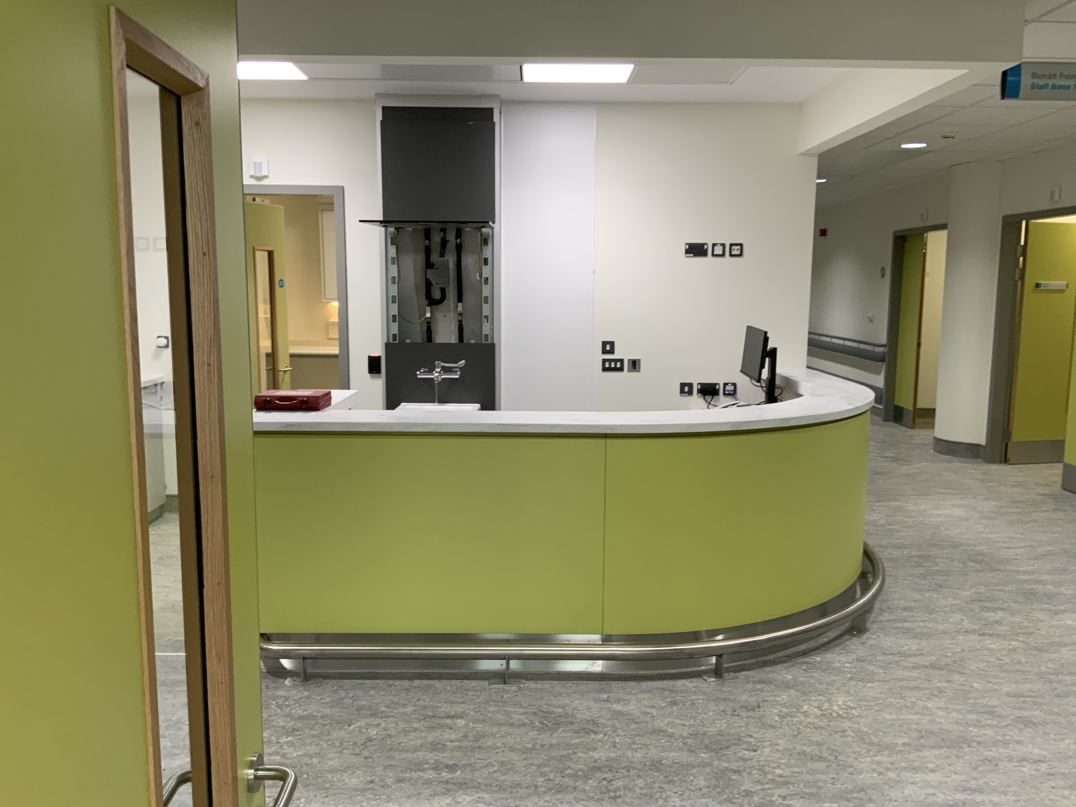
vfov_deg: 48.2
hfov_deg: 61.7
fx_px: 901
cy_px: 404
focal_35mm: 29
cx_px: 538
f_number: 1.8
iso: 64
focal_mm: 3
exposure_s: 1/72
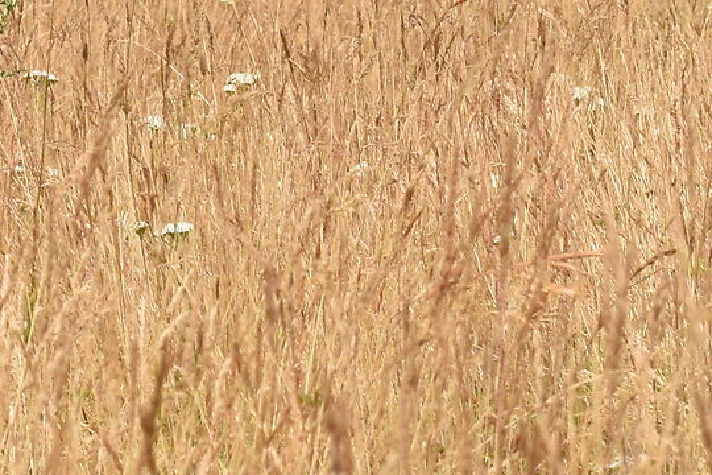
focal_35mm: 467
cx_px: -249
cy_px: -161
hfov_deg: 4.4
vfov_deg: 2.9
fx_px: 9235
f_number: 8
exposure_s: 1/1000
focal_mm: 70
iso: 400
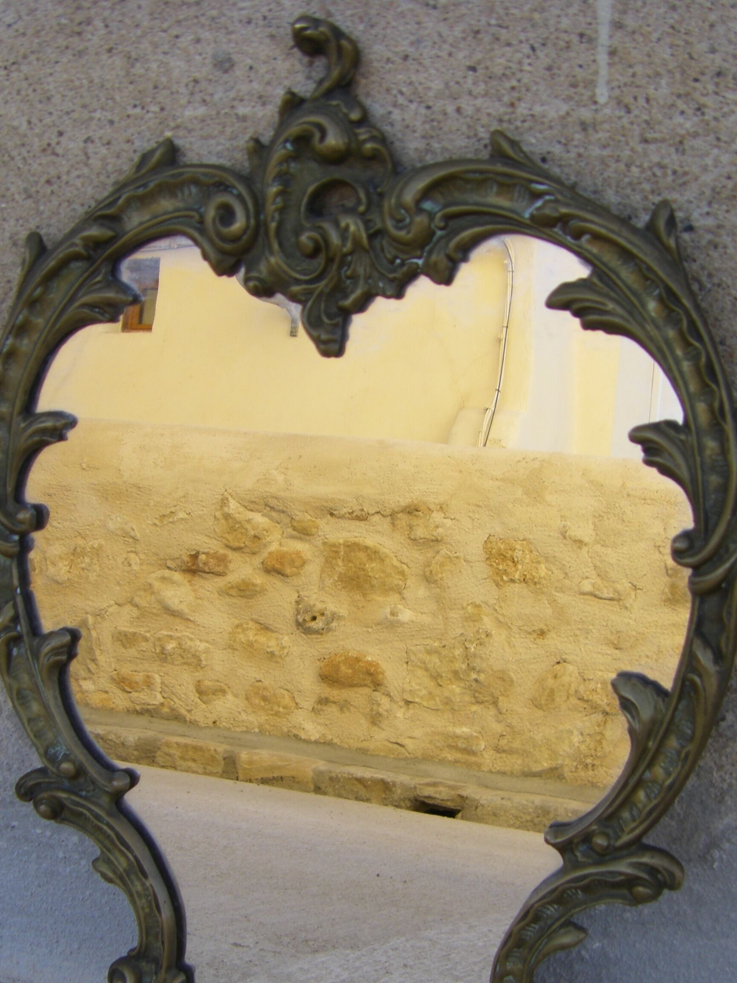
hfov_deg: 27.0
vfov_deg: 35.2
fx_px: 1533
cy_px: 659
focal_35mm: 54
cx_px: 352
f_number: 3.5
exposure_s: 1/125
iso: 64
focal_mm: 6.3
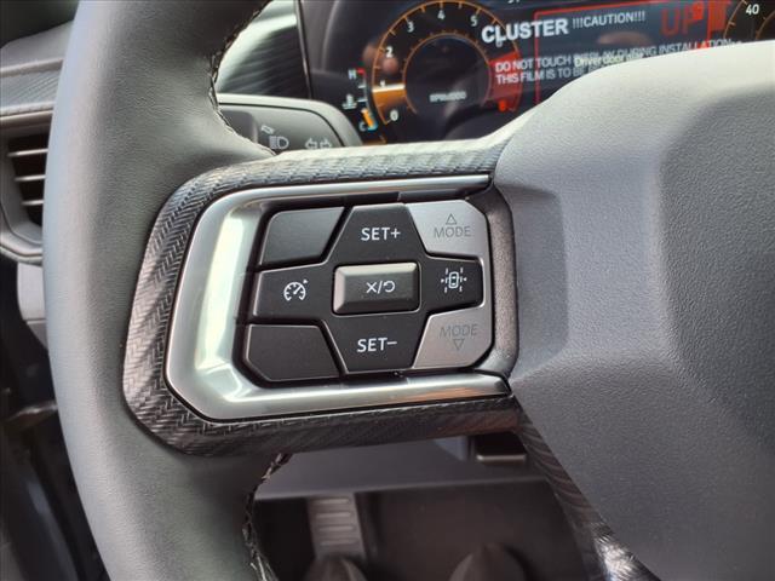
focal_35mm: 27
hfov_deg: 65.3
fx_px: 604
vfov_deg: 51.4
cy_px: 290
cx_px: 388
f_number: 1.9
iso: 40
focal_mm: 3.58
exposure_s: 1/120
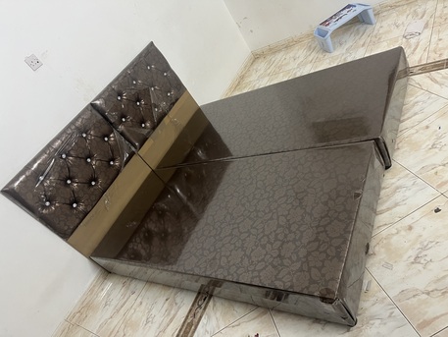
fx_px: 337
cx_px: 224
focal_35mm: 26
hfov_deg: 67.3
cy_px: 168
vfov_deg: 53.1
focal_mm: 5.1
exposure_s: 1/60
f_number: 1.6
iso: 250
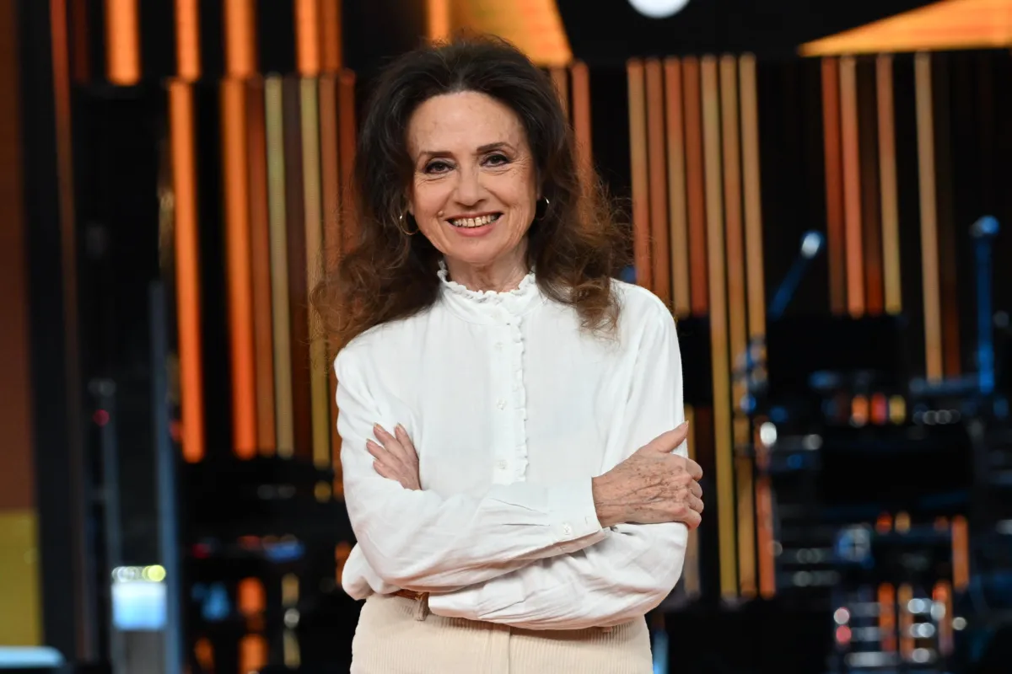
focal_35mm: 180
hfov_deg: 11.4
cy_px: 337
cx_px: 506
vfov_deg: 7.6
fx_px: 5060
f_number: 4.5
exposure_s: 1/160
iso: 1250
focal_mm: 120
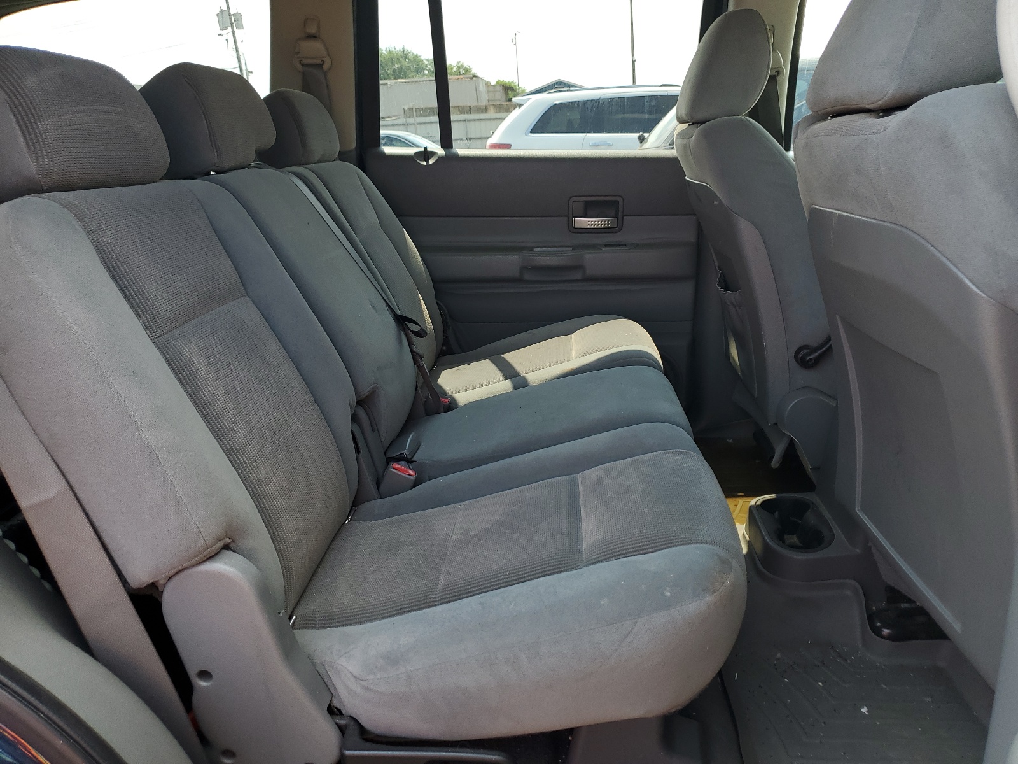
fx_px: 765
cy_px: 382
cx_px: 509
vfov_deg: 53.1
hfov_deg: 67.3
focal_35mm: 26
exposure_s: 1/278
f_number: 1.5
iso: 50
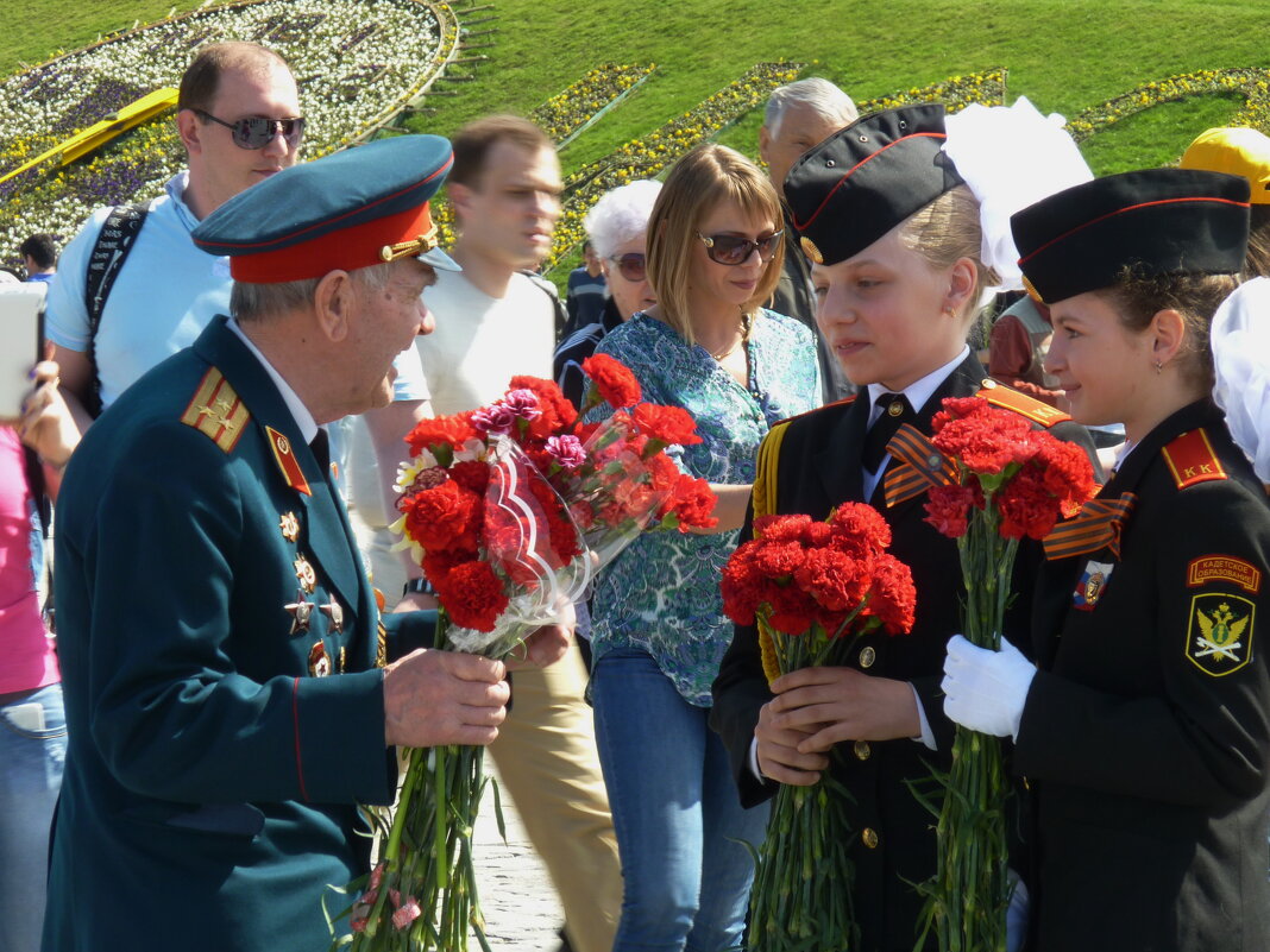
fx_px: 10016
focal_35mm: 273
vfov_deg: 5.4
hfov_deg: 7.3
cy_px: 476
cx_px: 635
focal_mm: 48.6
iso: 100
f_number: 8
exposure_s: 1/60
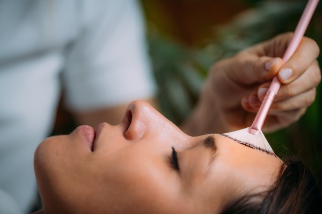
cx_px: 161
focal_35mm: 105
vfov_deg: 13.0
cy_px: 107
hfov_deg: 19.5
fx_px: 939
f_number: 3.2
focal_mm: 105
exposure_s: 1/160
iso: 64
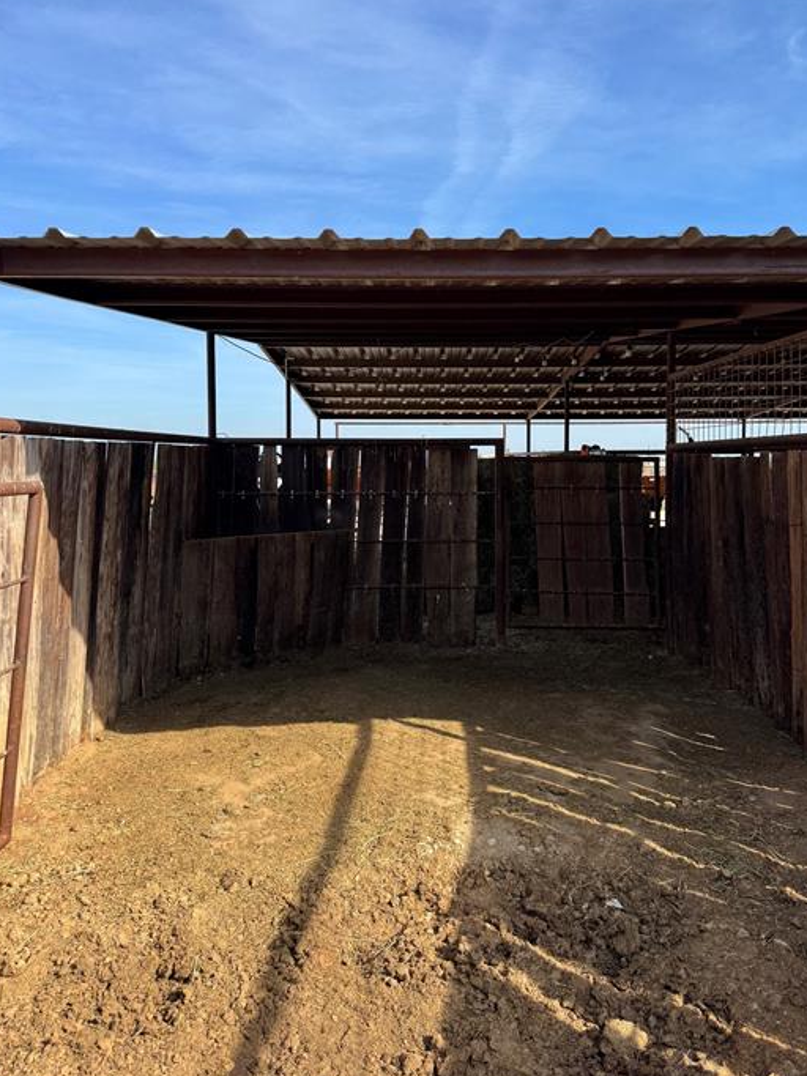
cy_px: 490
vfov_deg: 65.2
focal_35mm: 27
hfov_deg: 51.3
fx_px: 840
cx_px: 437
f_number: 1.78
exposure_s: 1/2710
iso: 80
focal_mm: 6.76
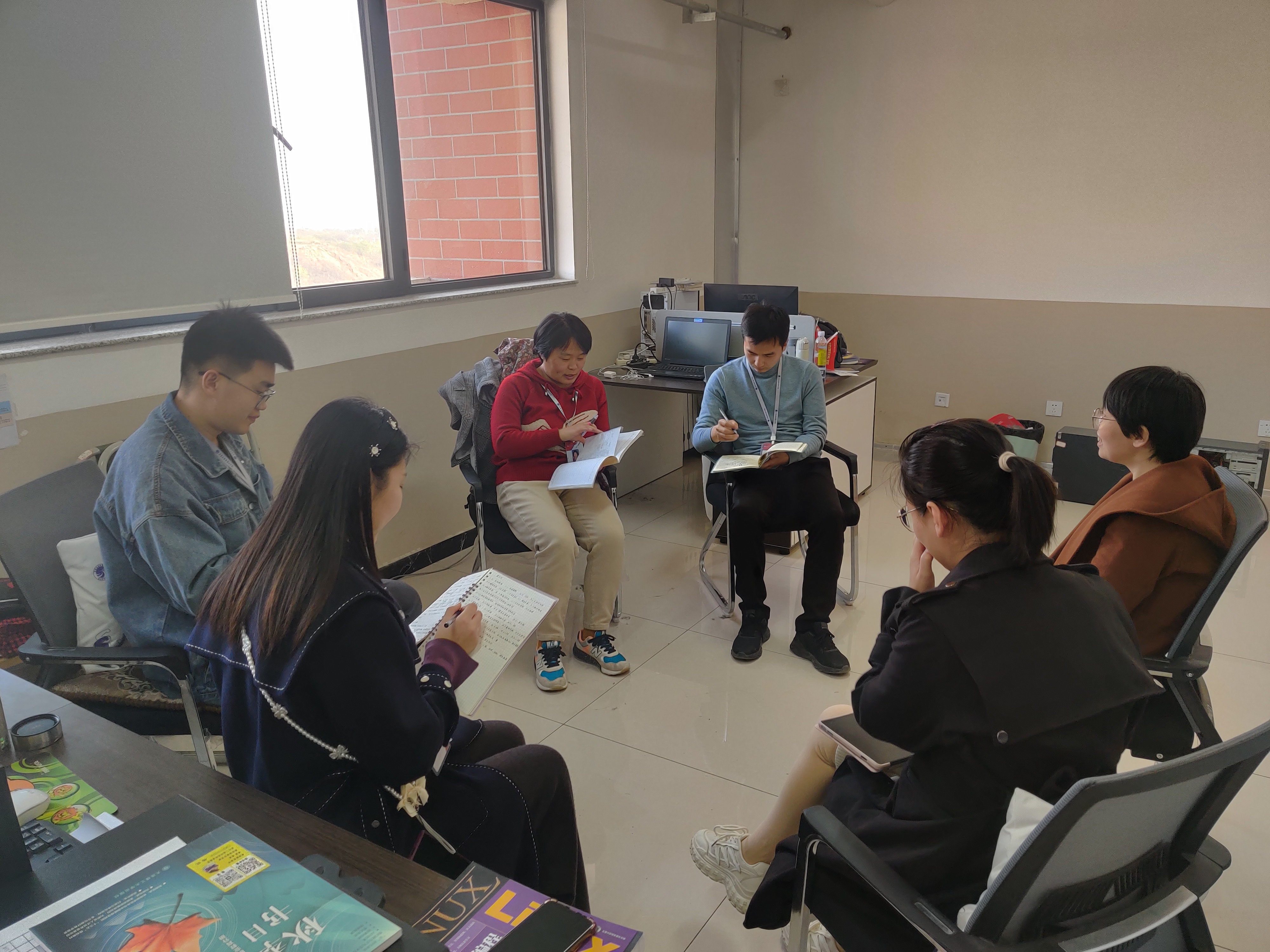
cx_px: 635
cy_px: 476
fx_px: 991
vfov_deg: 51.4
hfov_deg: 65.3
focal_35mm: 27
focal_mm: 4.75
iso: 320
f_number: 1.65
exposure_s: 1/33
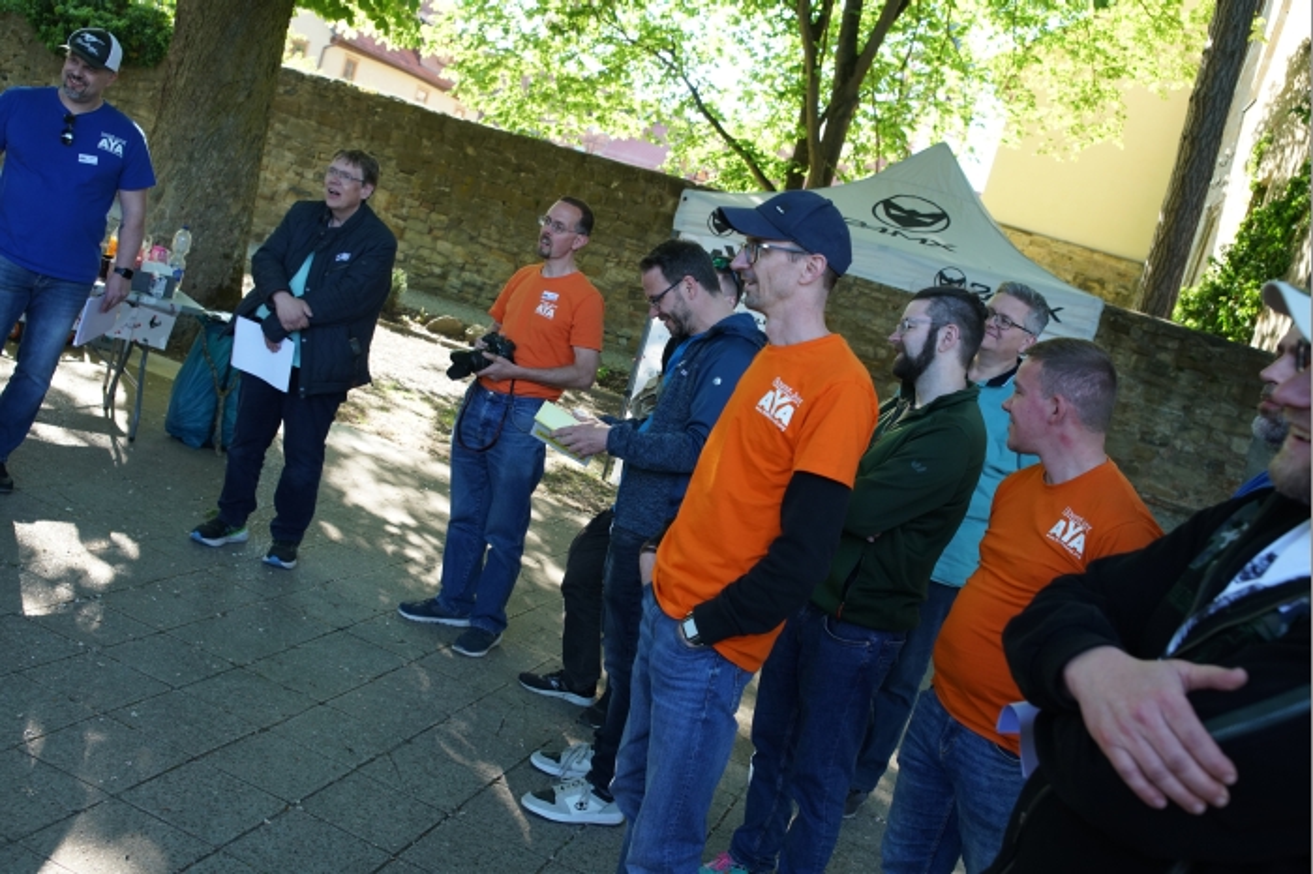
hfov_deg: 54.5
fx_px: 1276
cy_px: 437
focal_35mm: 35
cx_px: 656
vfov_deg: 37.8
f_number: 5.6
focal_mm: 35
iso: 800
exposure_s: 1/250
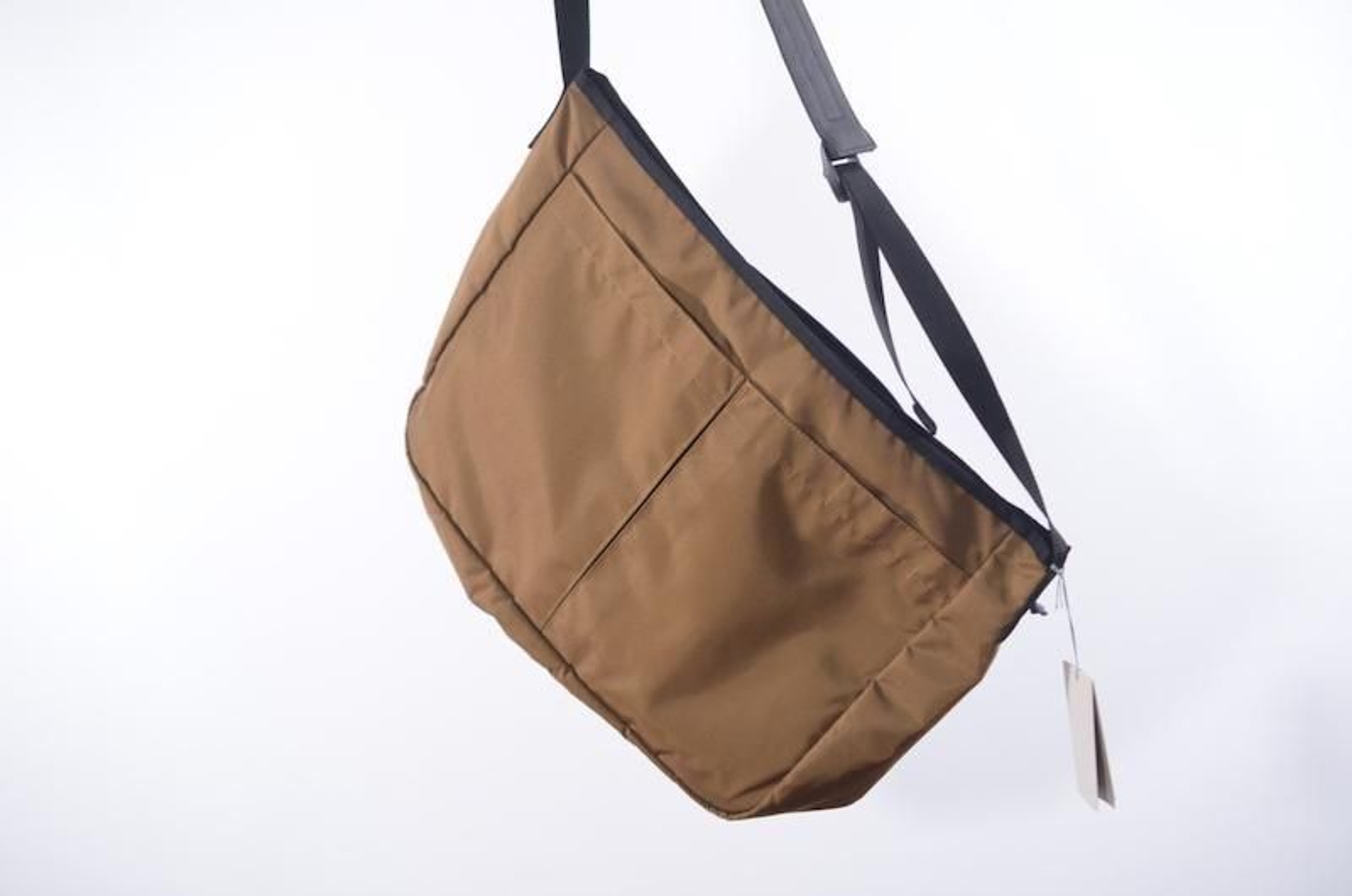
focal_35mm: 60
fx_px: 2249
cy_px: 448
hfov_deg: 33.5
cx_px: 676
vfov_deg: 22.5
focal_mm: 40
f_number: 4
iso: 800
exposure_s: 1/60
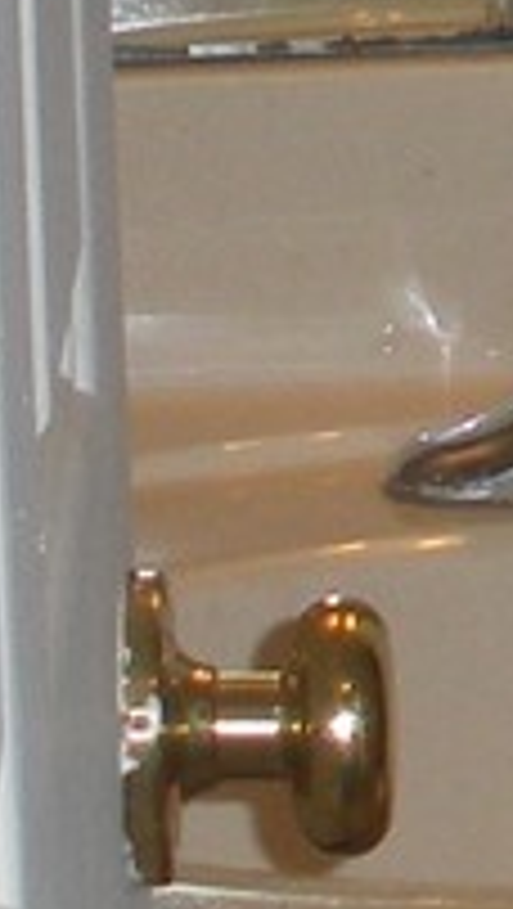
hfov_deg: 3.6
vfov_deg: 6.7
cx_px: 2421
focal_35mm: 311
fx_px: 7502
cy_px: -828
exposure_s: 1/30
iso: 85
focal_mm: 6.3
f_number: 3.5
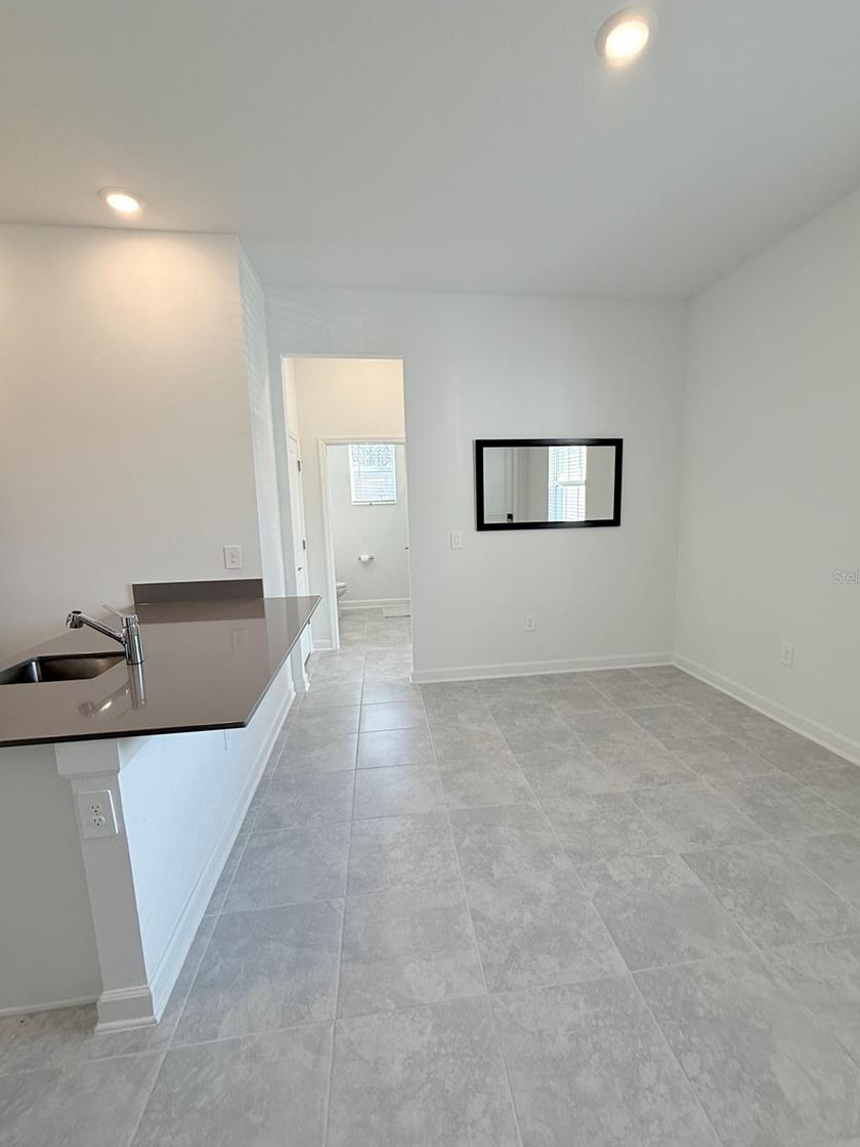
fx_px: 497
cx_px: 445
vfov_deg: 98.2
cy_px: 577
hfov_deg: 81.7
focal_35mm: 15
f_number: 2.2
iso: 100
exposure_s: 1/120
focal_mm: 2.22
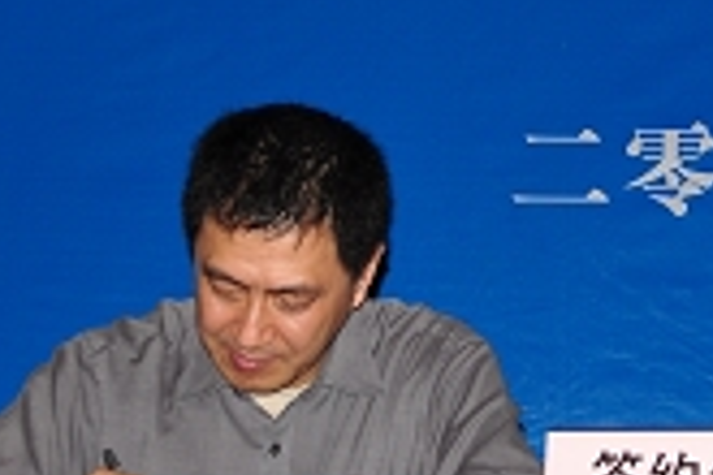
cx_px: 778
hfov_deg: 15.3
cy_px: -123
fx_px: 2594
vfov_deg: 10.3
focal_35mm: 131
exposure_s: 1/60
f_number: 5.6
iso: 200
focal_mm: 24
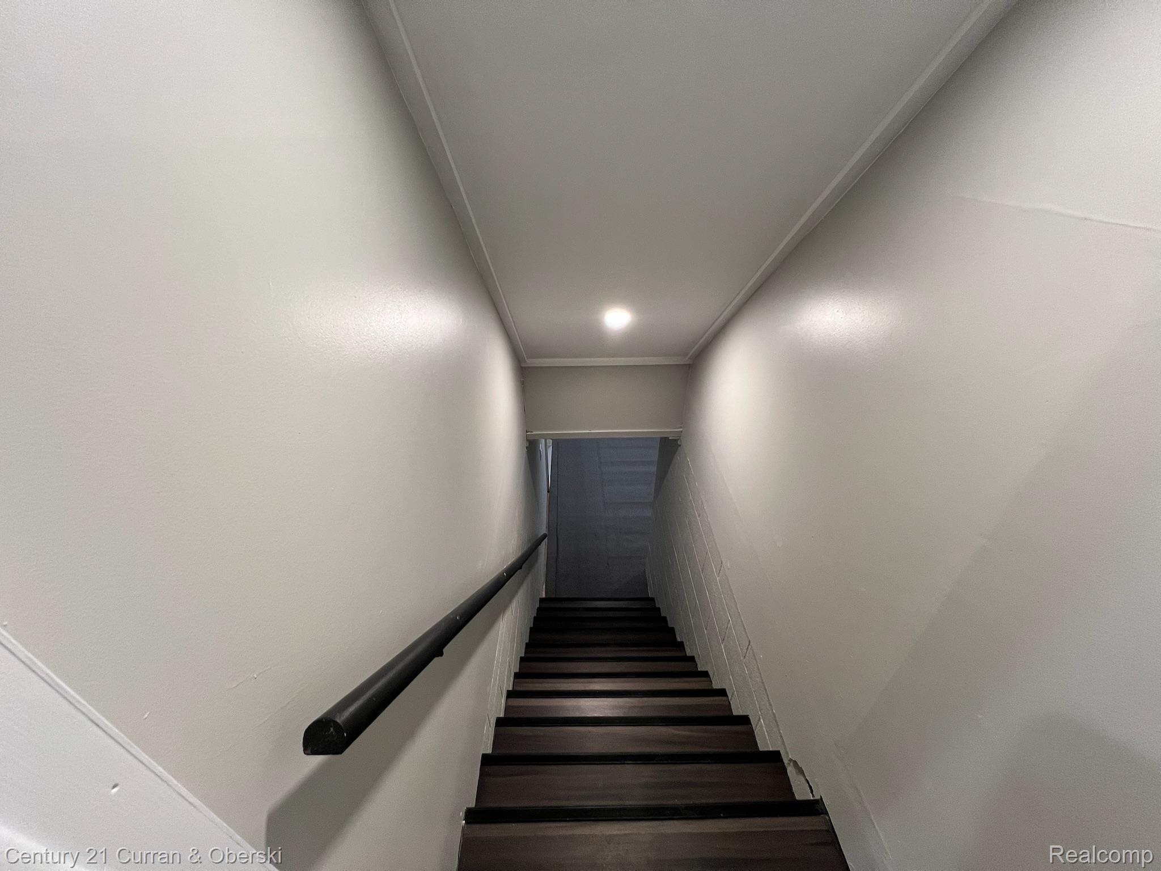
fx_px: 436
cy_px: 436
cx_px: 580
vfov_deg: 89.9
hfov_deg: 106.2
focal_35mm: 13
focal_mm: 1.57
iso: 160
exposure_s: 1/60
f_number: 1.8
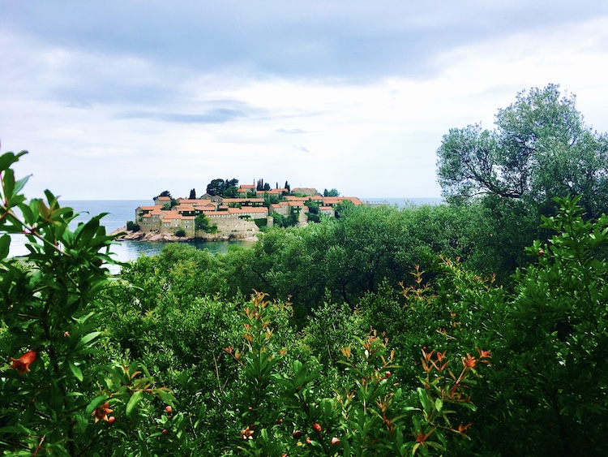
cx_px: 304
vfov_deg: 48.3
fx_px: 510
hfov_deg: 61.6
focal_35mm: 29
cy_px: 228
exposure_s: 1/1026
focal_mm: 4.15
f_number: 2.2
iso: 25
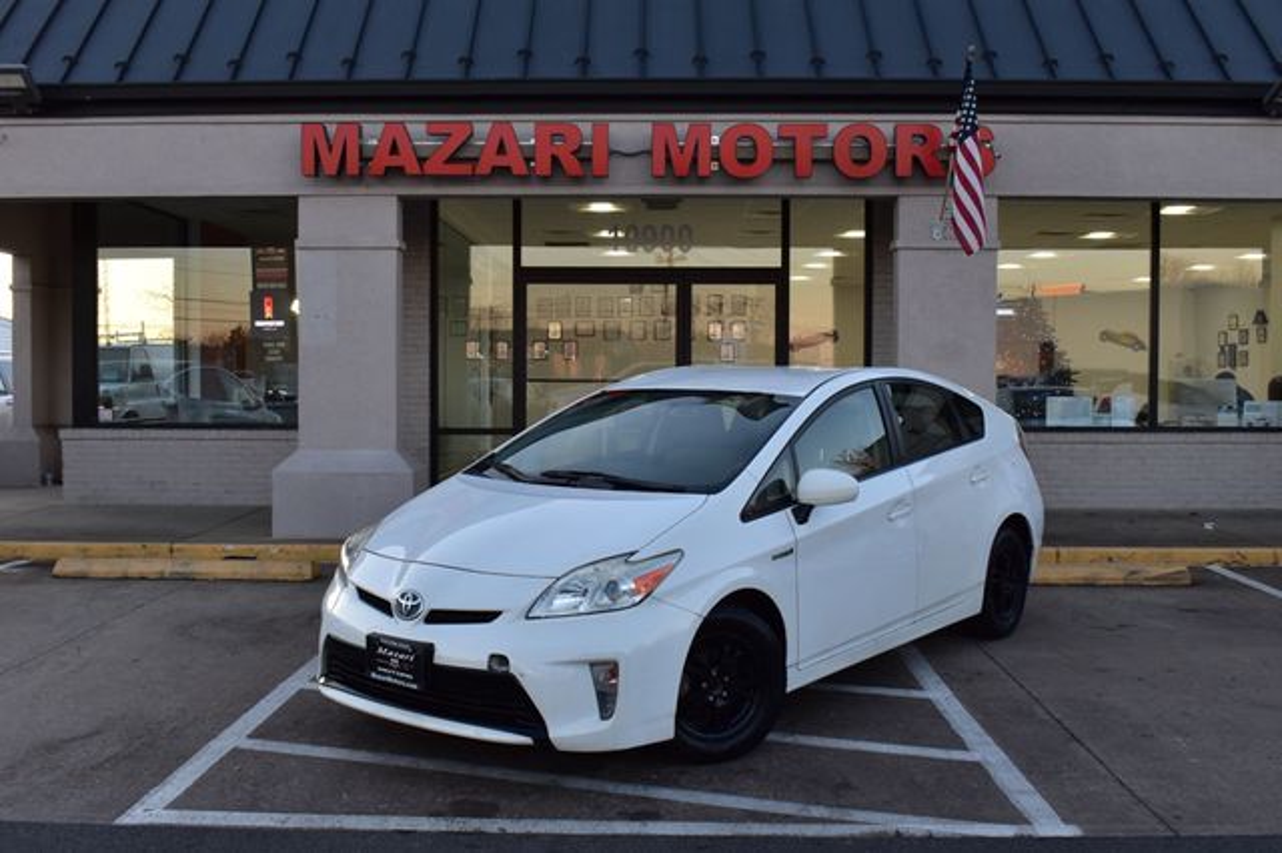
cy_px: 426
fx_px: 1281
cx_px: 641
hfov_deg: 53.2
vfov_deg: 36.8
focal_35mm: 36
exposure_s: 1/100
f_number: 9
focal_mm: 24
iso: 400
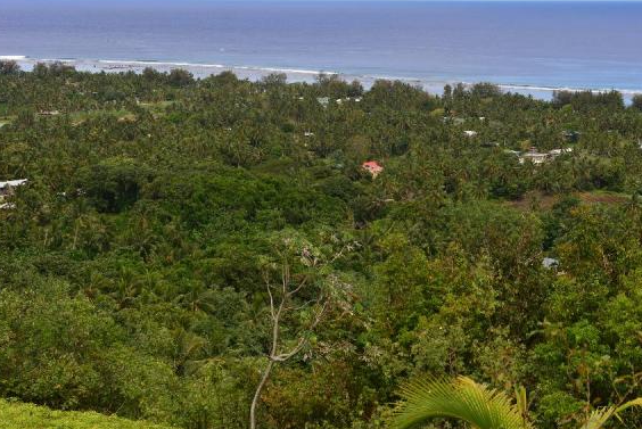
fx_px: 1392
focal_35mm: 78
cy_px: 159
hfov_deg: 25.8
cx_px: 444
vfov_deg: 17.5
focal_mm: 55
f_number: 10
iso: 200
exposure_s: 1/400
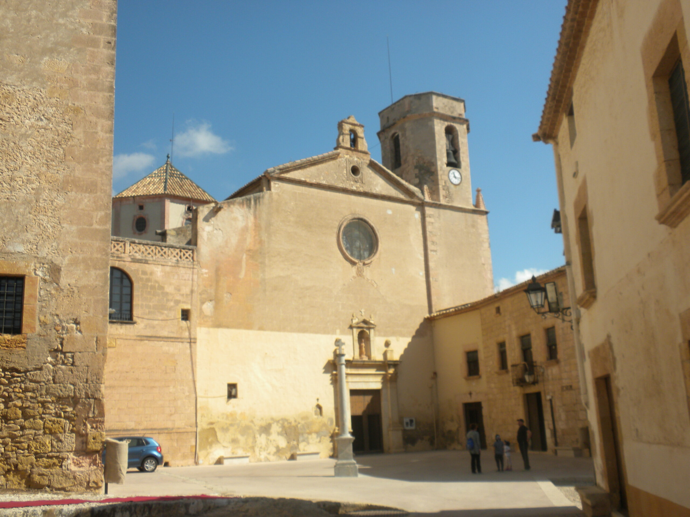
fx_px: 738
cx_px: 345
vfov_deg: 38.7
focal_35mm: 37
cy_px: 258
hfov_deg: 50.1
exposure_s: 1/112
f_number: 10
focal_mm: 6.6
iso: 64
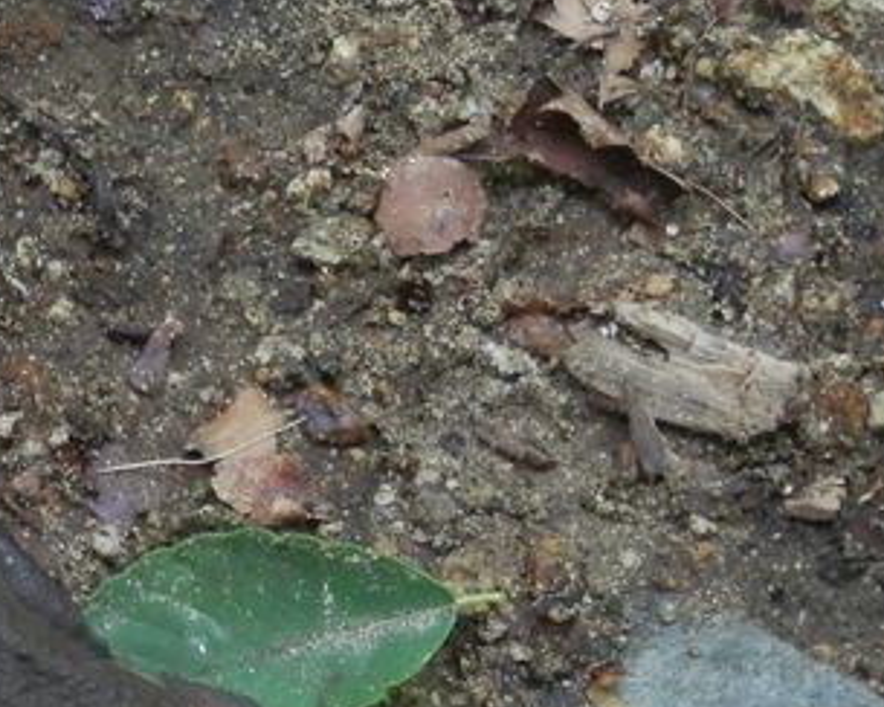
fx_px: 7770
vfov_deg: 5.2
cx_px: -136
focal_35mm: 297
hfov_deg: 6.5
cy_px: 707
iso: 200
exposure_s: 1/13
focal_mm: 20.9
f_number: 5.2
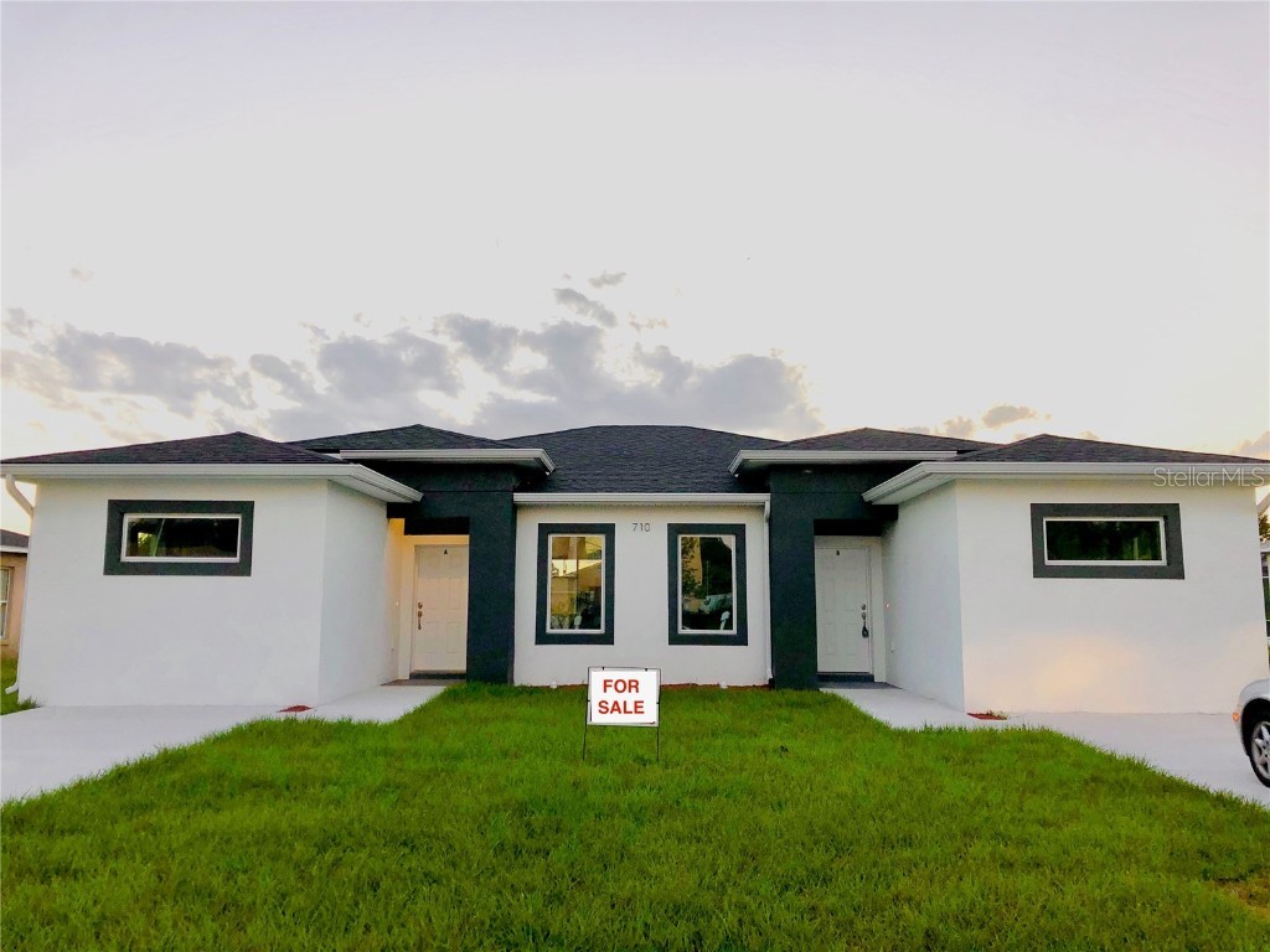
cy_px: 476
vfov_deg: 49.7
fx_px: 1027
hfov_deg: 63.4
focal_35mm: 28
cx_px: 635
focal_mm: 4
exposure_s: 1/120
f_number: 1.8
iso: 25
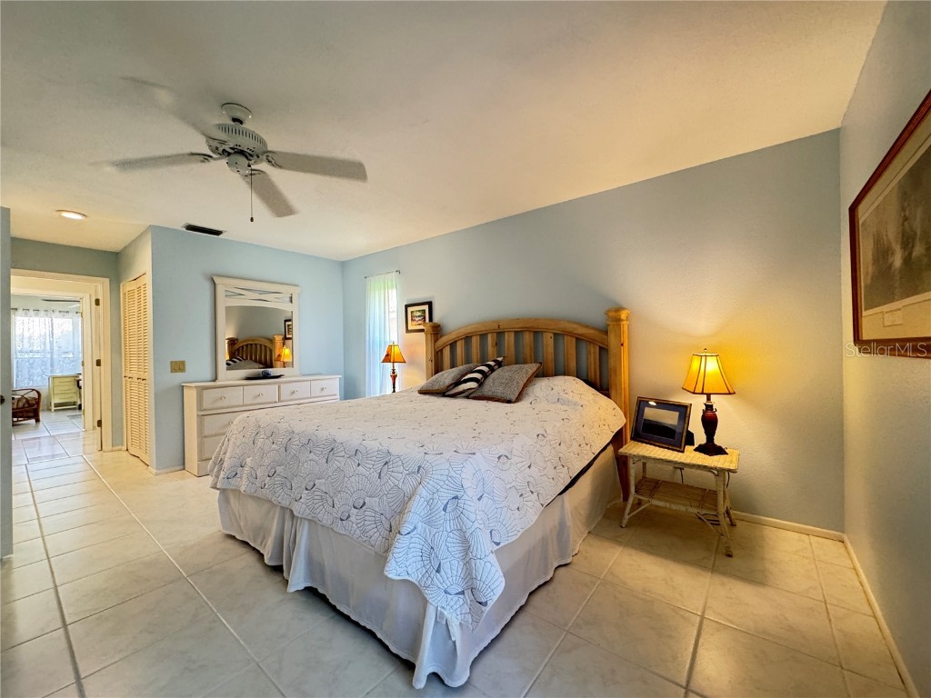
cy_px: 349
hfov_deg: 102.1
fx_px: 377
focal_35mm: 14
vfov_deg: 85.7
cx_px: 466
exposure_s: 1/60
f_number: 2.2
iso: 400
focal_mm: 2.22
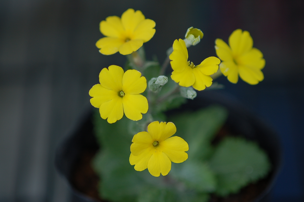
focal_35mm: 158
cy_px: 101
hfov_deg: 13.1
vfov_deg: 8.7
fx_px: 1329
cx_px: 152
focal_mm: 105
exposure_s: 1/500
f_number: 3.3
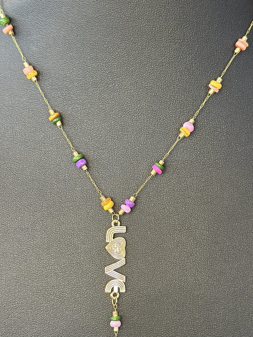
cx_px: 113
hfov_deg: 18.7
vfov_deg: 24.6
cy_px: 232
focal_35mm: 79
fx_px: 770
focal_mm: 6.86
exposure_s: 1/33
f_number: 1.78
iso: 320
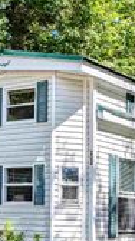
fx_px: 498
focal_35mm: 78
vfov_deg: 26.0
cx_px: 158
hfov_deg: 14.9
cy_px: 231
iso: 22
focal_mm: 6.9
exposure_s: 1/739
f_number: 1.68
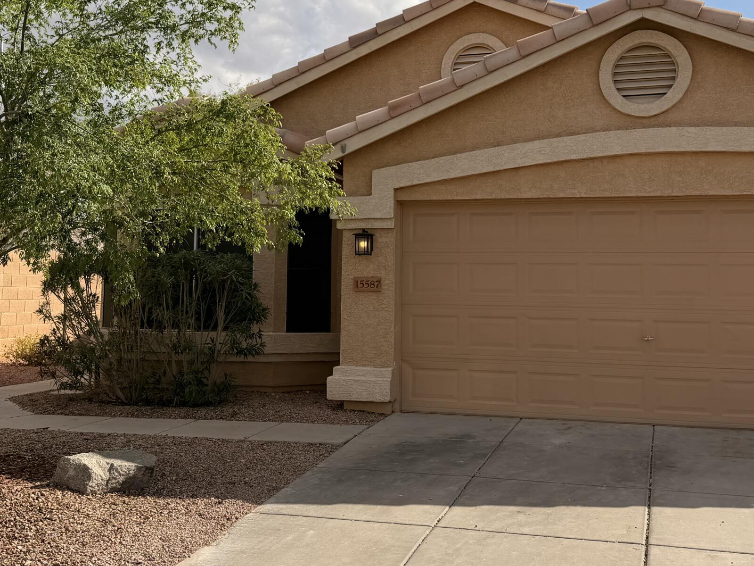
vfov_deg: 32.0
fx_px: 980
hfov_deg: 42.1
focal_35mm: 45
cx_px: 375
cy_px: 213
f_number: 1.78
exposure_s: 1/7353
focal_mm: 6.76
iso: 80
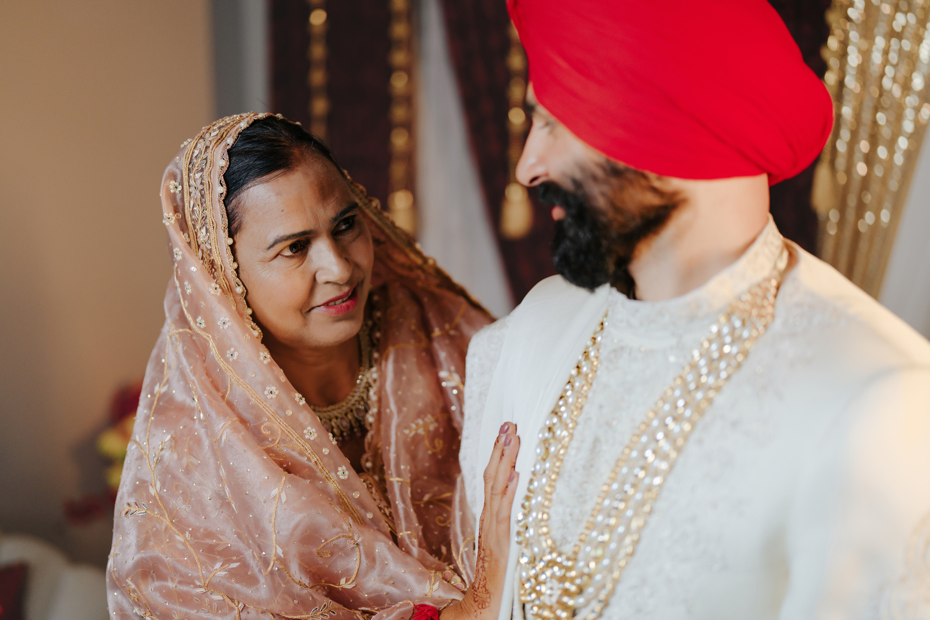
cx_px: 465
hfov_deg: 39.6
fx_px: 1292
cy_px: 310
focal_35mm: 50
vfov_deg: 27.0
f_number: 1.4
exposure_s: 1/320
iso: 640
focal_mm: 50
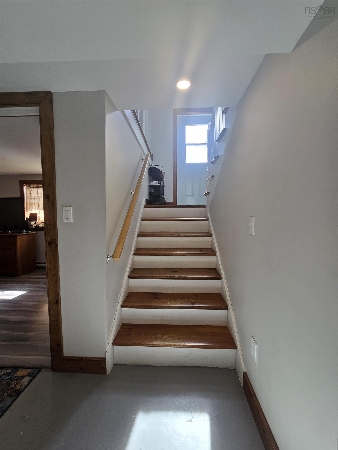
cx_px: 169
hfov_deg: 89.9
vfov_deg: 106.2
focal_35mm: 13
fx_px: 169
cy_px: 225
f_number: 2.2
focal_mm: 2.2
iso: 64
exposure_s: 1/120
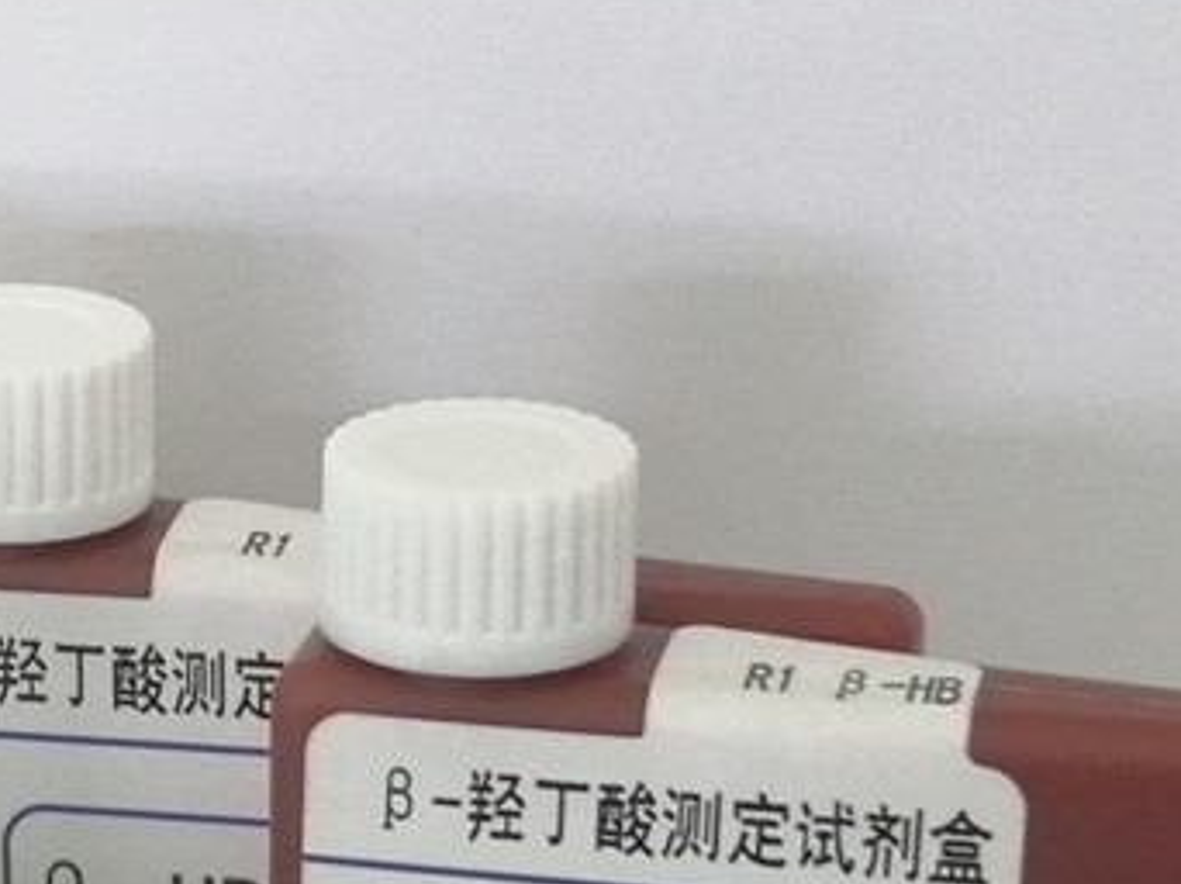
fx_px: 5489
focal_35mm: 161
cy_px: 1081
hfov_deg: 12.1
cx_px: -173
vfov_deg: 9.1
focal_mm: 3.64
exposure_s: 1/30
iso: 100
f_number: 1.8
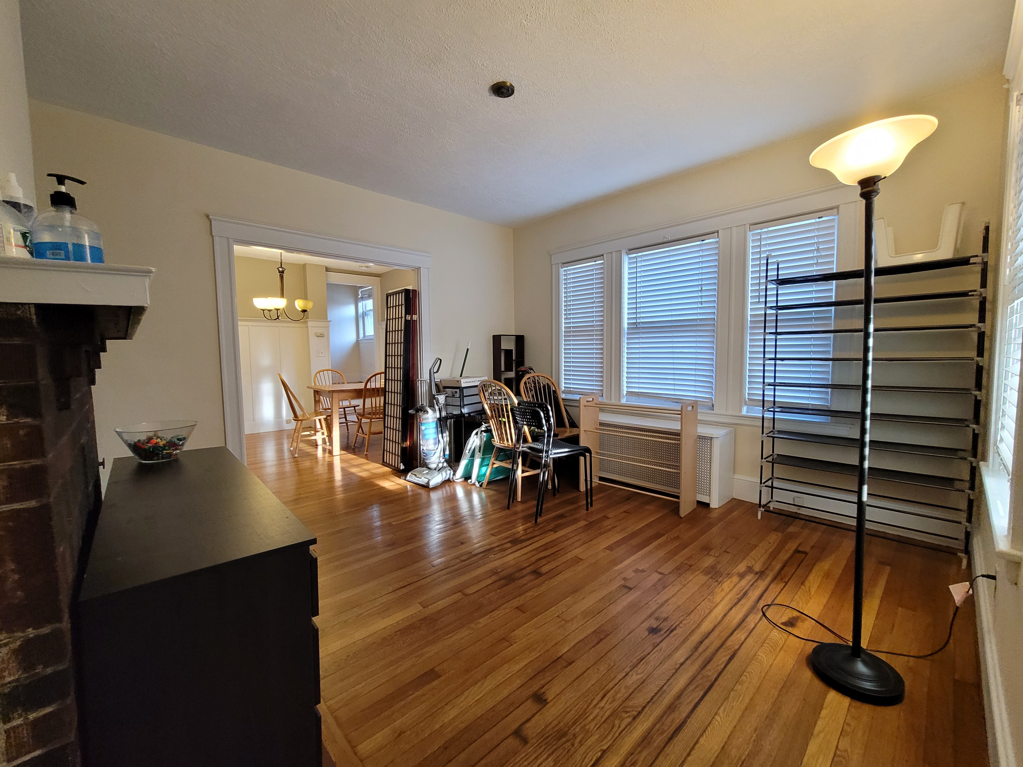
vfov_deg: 89.9
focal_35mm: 13
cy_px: 384
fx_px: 384
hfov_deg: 106.2
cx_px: 512
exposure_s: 1/59
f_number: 2.2
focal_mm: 2.2
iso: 400
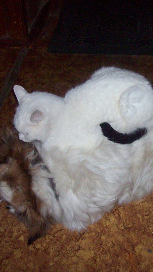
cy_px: 136
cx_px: 103
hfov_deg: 22.5
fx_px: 382
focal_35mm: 53
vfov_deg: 39.2
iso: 140
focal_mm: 6
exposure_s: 1/64
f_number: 2.7
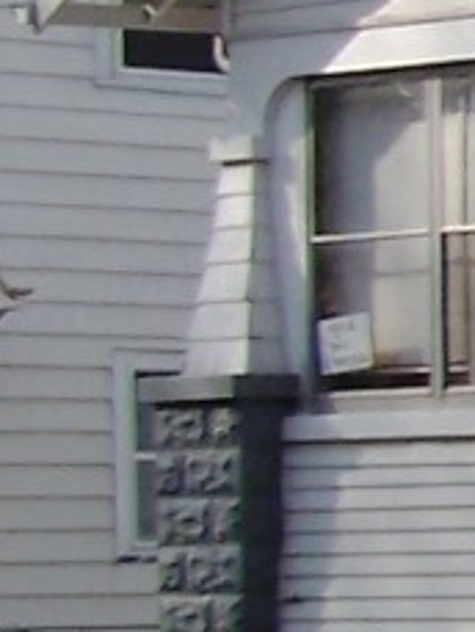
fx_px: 5027
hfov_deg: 4.8
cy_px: 254
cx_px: 2093
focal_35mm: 275
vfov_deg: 7.2
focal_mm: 6.3
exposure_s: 1/500
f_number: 4
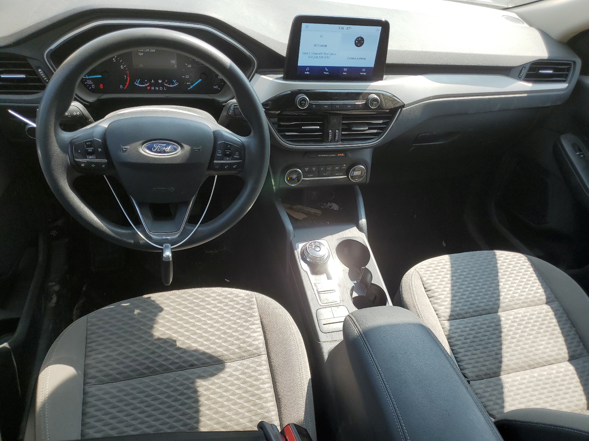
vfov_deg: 53.1
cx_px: 294
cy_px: 220
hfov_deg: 67.3
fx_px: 442
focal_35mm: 26
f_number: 1.5
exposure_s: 1/556
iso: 50
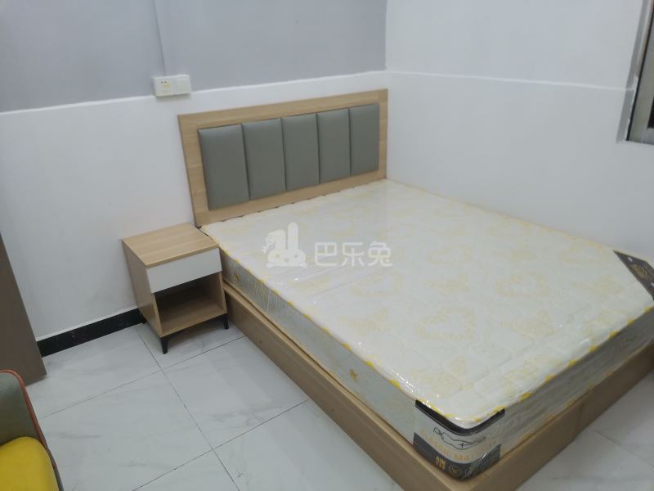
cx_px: 327
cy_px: 246
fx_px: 491
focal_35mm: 26
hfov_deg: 67.3
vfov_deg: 53.1
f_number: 1.8
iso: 125
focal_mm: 5.5
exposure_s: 1/50
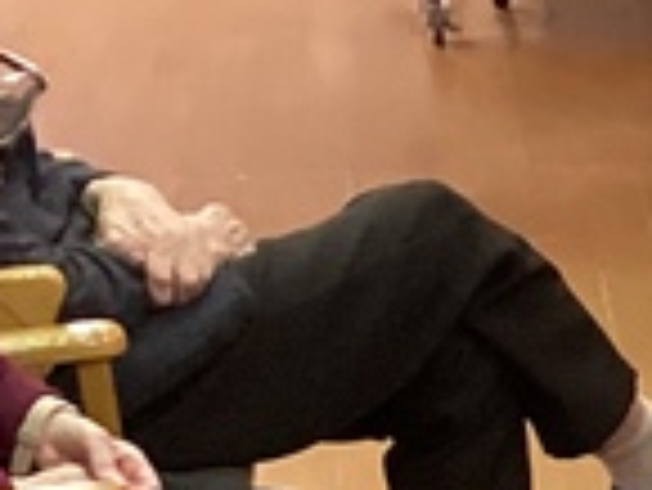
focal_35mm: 214
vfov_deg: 6.8
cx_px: 1457
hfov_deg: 8.6
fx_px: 4034
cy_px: 805
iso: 250
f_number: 2.4
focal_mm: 3.3
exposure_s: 1/40
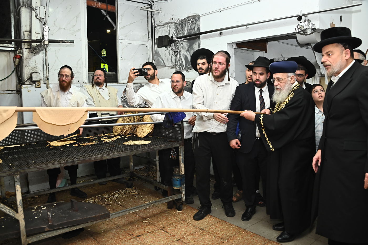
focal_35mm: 28
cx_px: 184
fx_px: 286
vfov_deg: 46.4
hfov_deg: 65.5
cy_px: 122
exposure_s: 1/200
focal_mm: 28
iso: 1600
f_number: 6.3
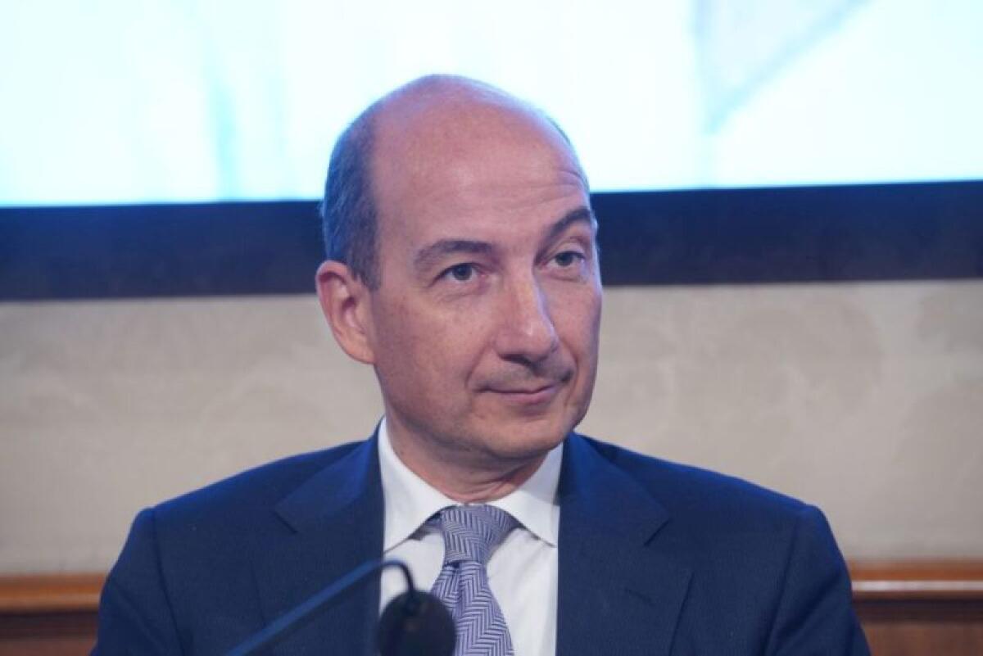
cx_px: 492
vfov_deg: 8.2
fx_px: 4561
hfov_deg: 12.3
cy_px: 328
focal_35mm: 167
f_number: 5
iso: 3200
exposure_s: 1/125
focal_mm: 167
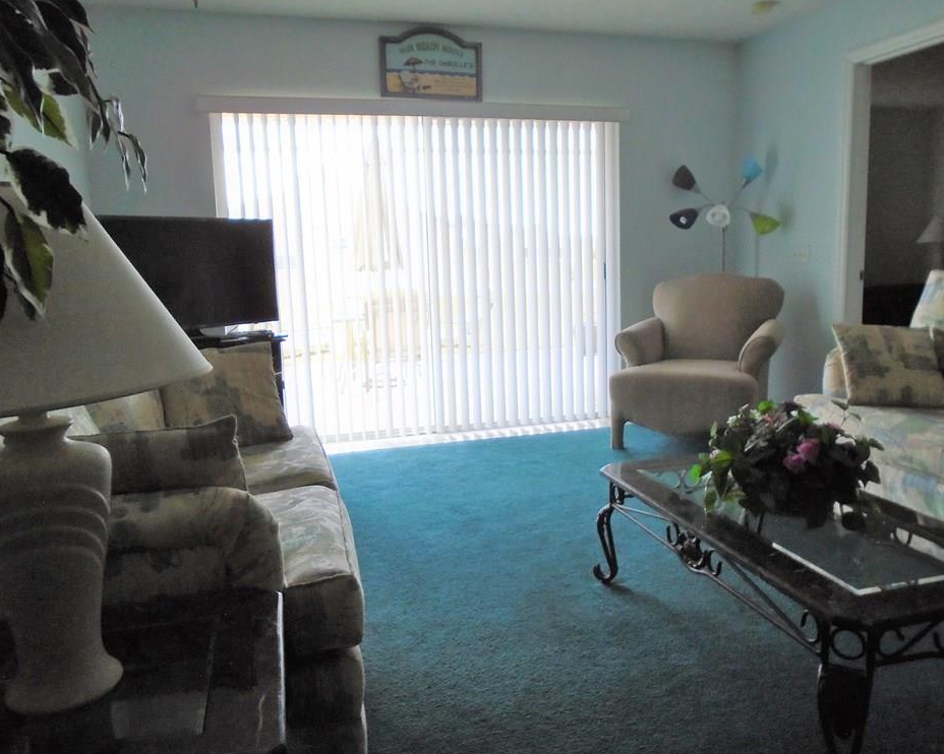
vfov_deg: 51.5
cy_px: 378
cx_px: 516
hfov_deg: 62.1
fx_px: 782
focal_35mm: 28
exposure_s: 1/30
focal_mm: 4.6
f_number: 3.2
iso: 250
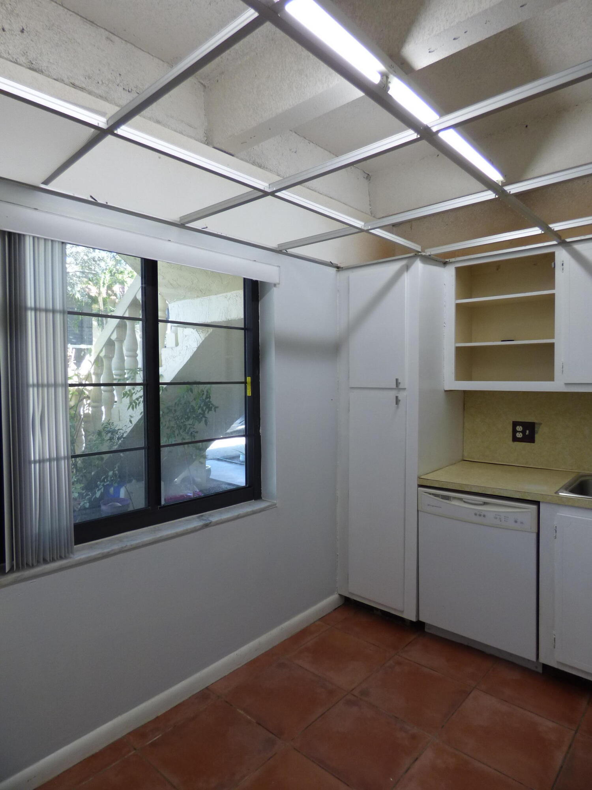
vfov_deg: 81.7
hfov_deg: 66.0
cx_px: 296
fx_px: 456
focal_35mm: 20
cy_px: 395
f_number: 2.8
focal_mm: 3.58
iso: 160
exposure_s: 1/60
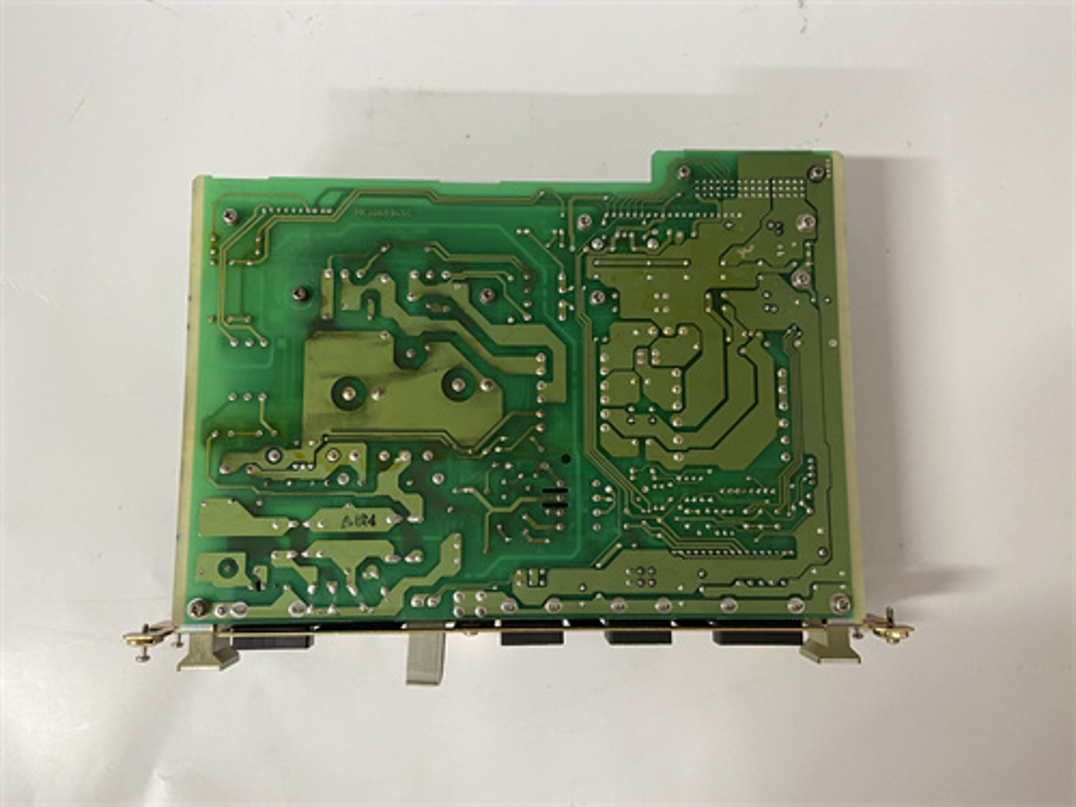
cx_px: 538
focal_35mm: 26
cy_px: 404
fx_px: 808
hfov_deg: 67.3
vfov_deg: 53.1
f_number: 1.8
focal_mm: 4.25
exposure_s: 1/50
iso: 125
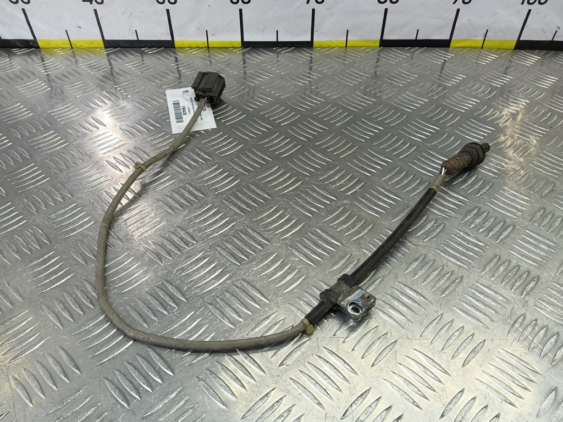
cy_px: 211
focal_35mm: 23
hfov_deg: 73.9
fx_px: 374
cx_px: 282
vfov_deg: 58.9
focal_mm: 4.11
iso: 101
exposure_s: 1/50
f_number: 1.6
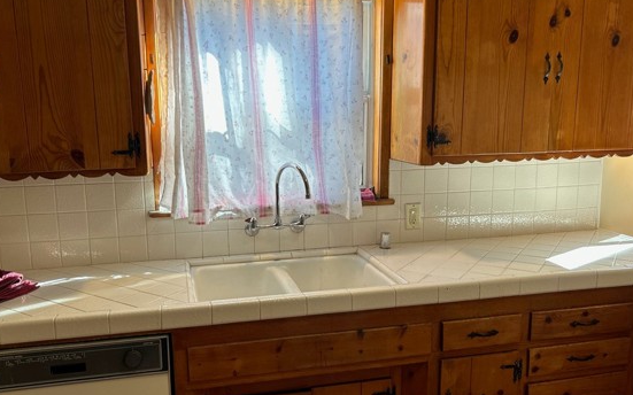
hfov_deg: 59.5
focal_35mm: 32
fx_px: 552
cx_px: 278
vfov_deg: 39.4
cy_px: 204
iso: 32
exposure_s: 1/144
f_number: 1.5
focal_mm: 5.7
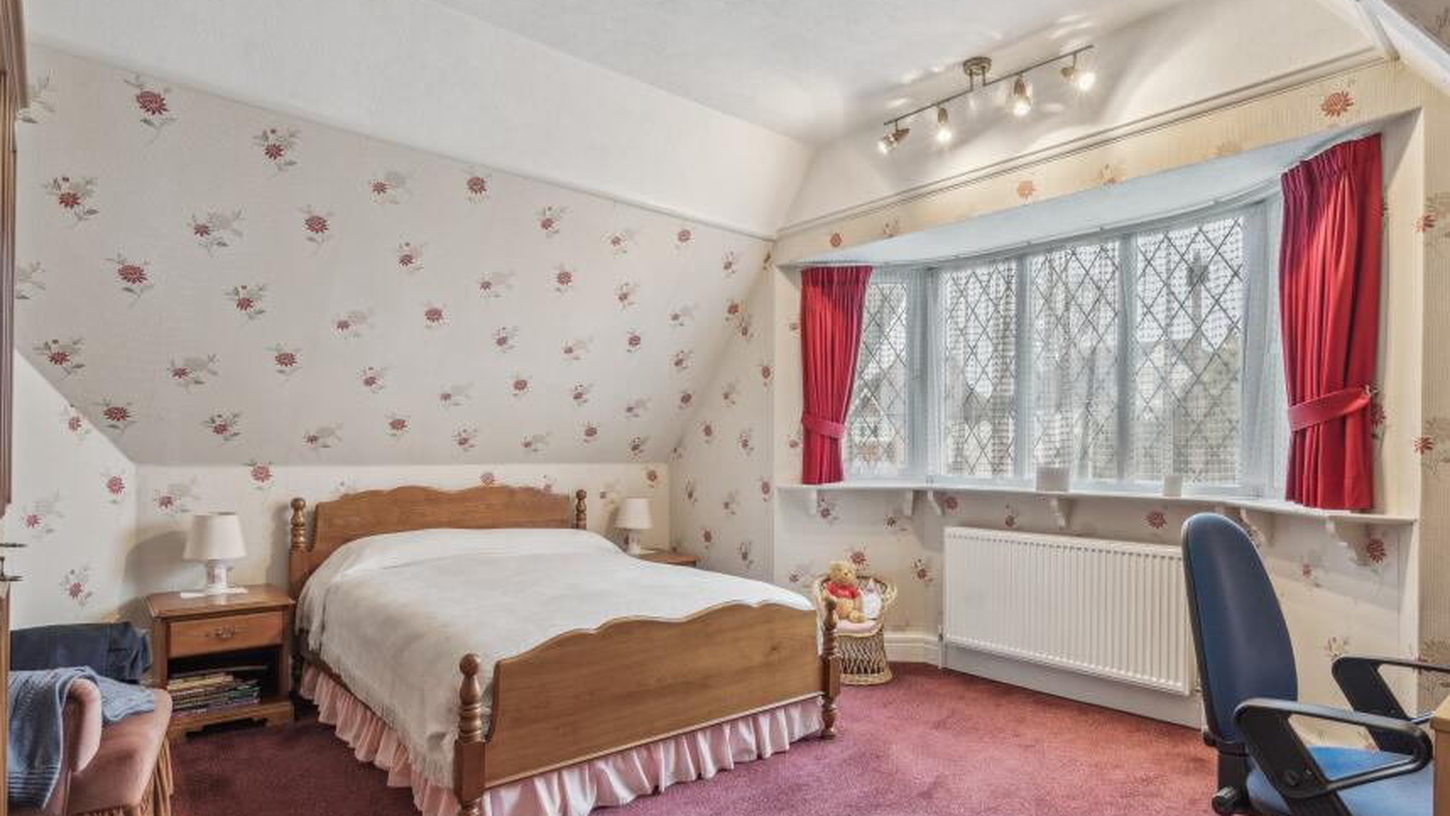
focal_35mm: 20
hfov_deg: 86.5
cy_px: 457
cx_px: 776
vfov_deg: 55.8
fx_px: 769
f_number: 7.1
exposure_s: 1/6
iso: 500
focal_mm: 16
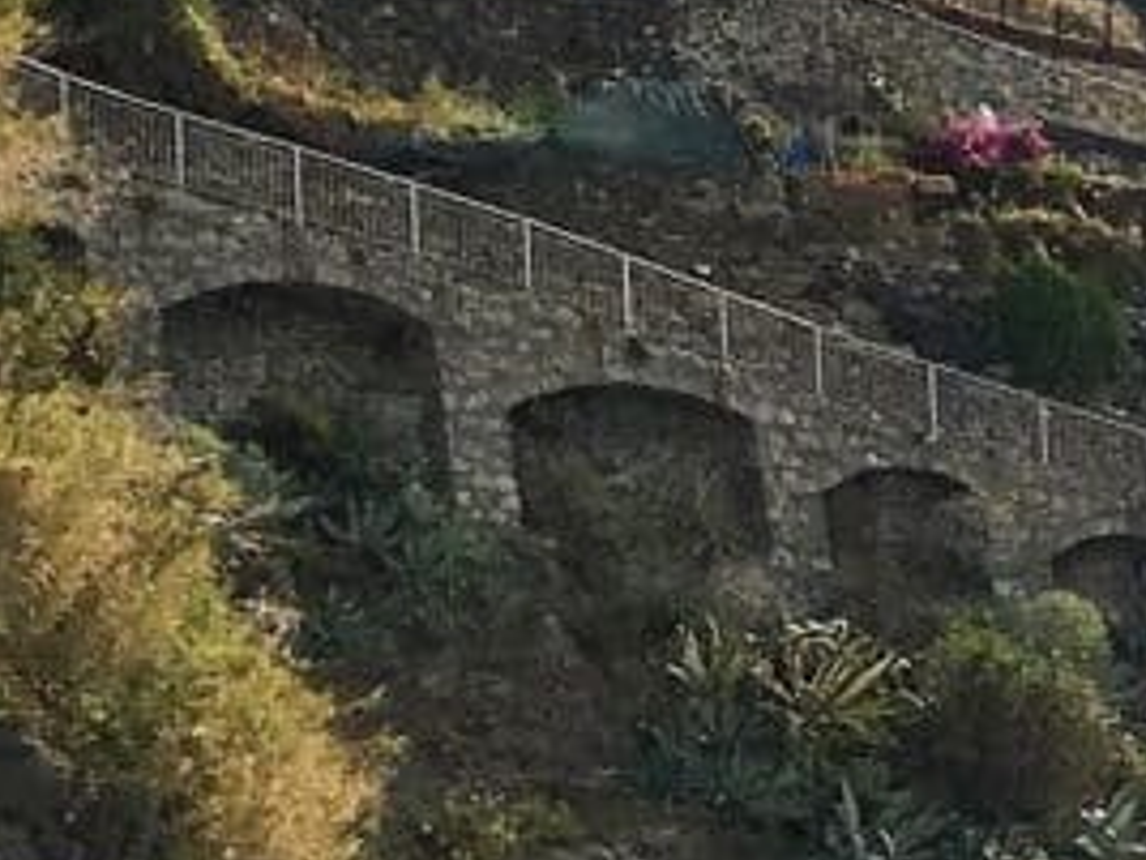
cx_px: 3066
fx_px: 5165
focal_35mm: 156
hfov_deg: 10.3
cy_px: 475
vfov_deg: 9.5
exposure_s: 1/2849
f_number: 2.2
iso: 25
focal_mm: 4.15
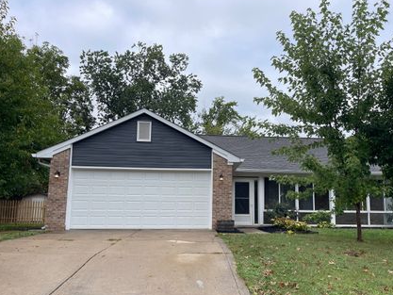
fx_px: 341
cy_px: 168
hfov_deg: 59.6
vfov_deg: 46.7
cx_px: 232
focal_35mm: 30
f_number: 1.6
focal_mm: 5.1
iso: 32
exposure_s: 1/2165
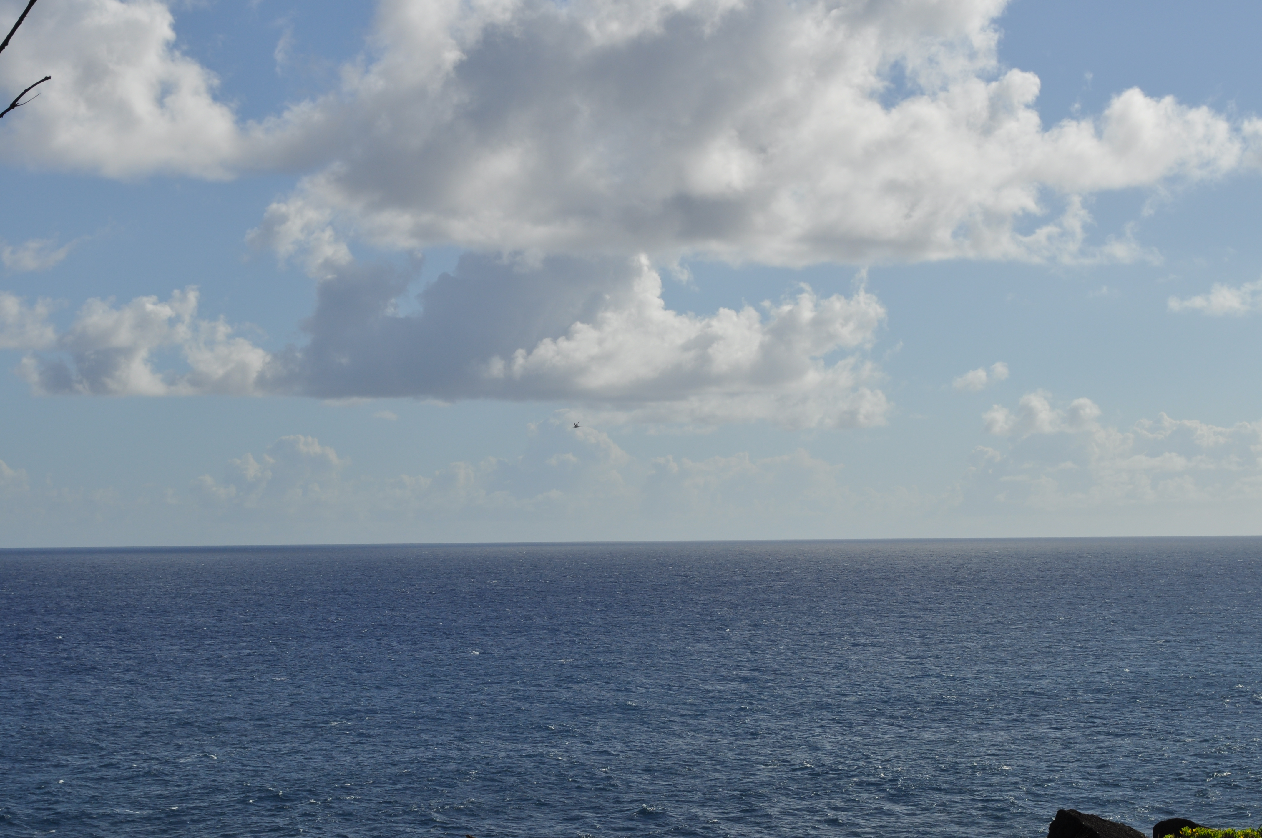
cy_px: 419
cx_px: 631
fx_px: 2889
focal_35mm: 82
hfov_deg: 24.6
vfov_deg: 16.5
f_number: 13
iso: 200
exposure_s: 1/640
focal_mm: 55
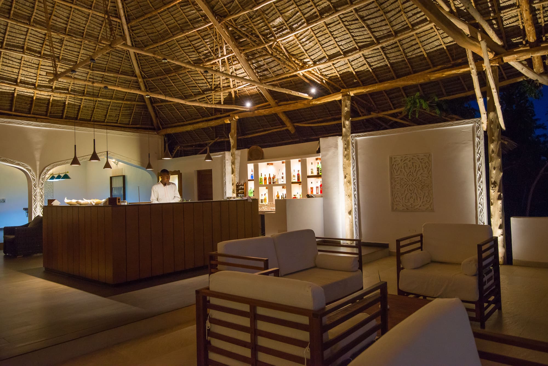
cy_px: 183
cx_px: 274
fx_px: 396
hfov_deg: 69.4
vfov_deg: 49.6
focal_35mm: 26
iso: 1600
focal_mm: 26
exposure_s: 1/20
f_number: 8
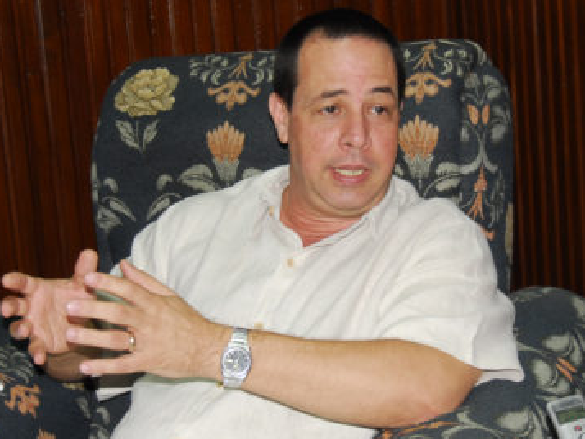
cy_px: 220
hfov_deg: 34.3
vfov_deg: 26.1
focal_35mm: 56
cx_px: 274
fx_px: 947
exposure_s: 1/80
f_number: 4.5
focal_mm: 34
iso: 400
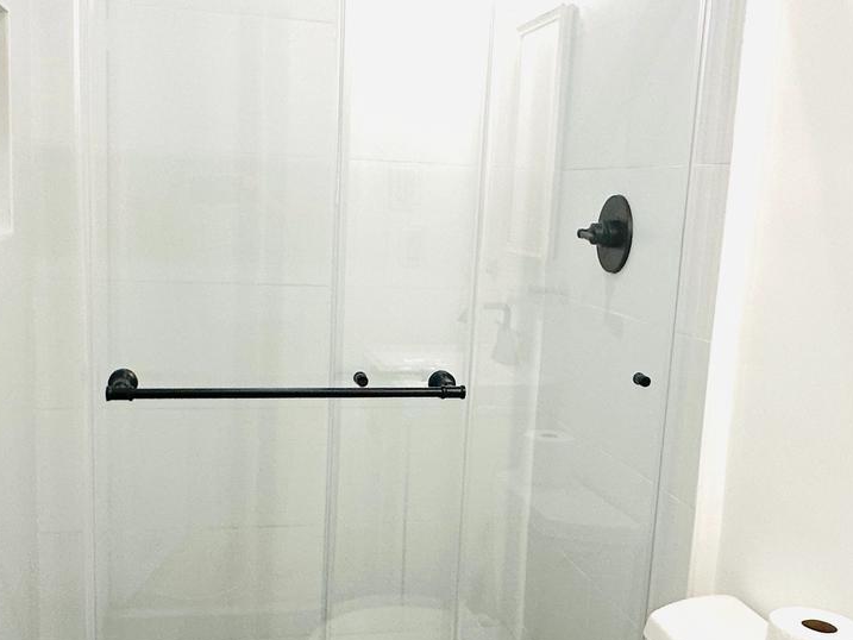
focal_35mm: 40
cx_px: 421
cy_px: 381
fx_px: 986
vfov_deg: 35.9
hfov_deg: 46.8
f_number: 2.2
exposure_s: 1/120
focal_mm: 2.22
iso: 125
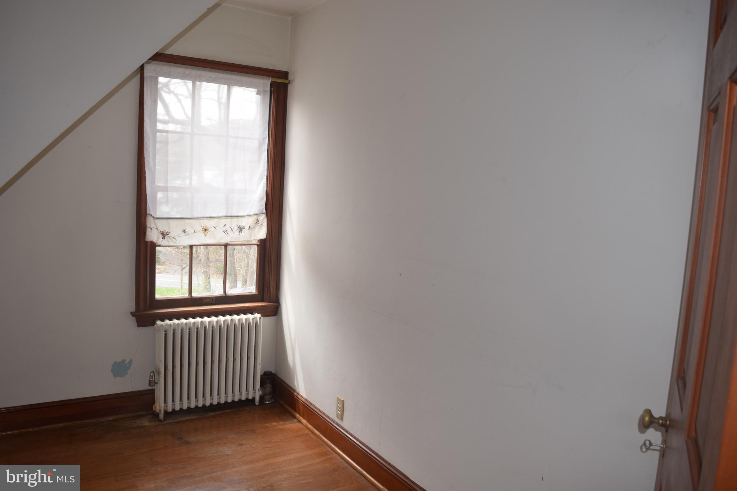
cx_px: 368
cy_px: 246
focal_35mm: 27
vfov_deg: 47.9
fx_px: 553
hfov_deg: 67.4
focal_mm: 18
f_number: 5.6
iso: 200
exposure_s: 1/125
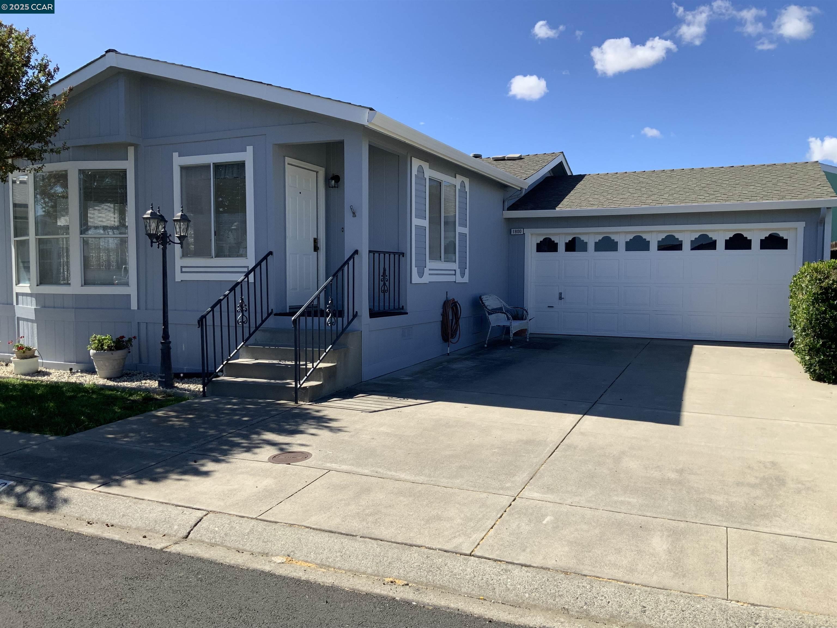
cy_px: 314
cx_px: 418
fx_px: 701
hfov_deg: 61.7
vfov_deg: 48.2
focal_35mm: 29
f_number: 1.8
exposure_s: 1/1626
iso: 16
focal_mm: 3
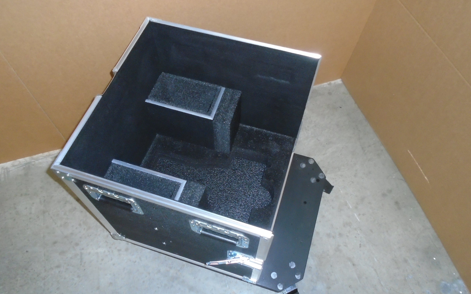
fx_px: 359
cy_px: 157
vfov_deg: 44.5
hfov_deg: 66.5
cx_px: 238
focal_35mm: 28
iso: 400
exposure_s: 1/30
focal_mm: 4.6
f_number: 3.2
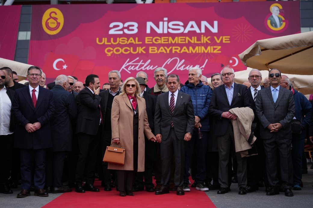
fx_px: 580
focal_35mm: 67
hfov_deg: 30.2
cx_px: 156
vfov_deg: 20.4
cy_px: 104
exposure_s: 1/3200
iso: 320
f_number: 3.2
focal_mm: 66.7
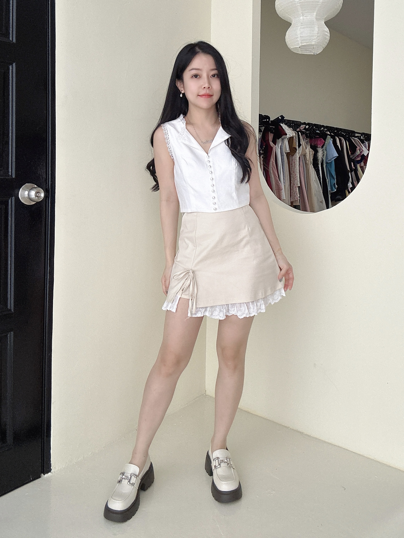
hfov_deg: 58.9
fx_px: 358
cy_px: 269
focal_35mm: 23
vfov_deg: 73.9
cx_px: 202
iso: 80
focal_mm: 2.69
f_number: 1.9
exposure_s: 1/96
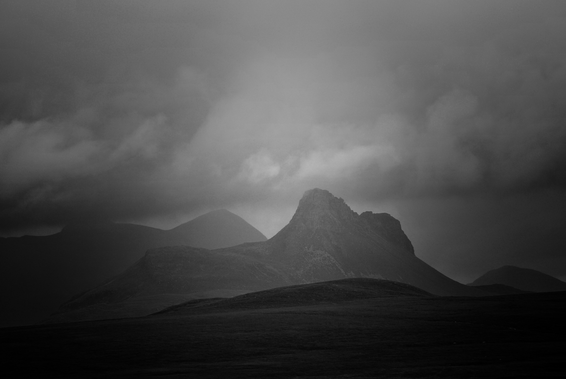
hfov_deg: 8.5
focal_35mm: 242
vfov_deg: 5.7
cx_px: 283
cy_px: 190
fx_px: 3809
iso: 100
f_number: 5.3
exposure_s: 1/500
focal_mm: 89.9
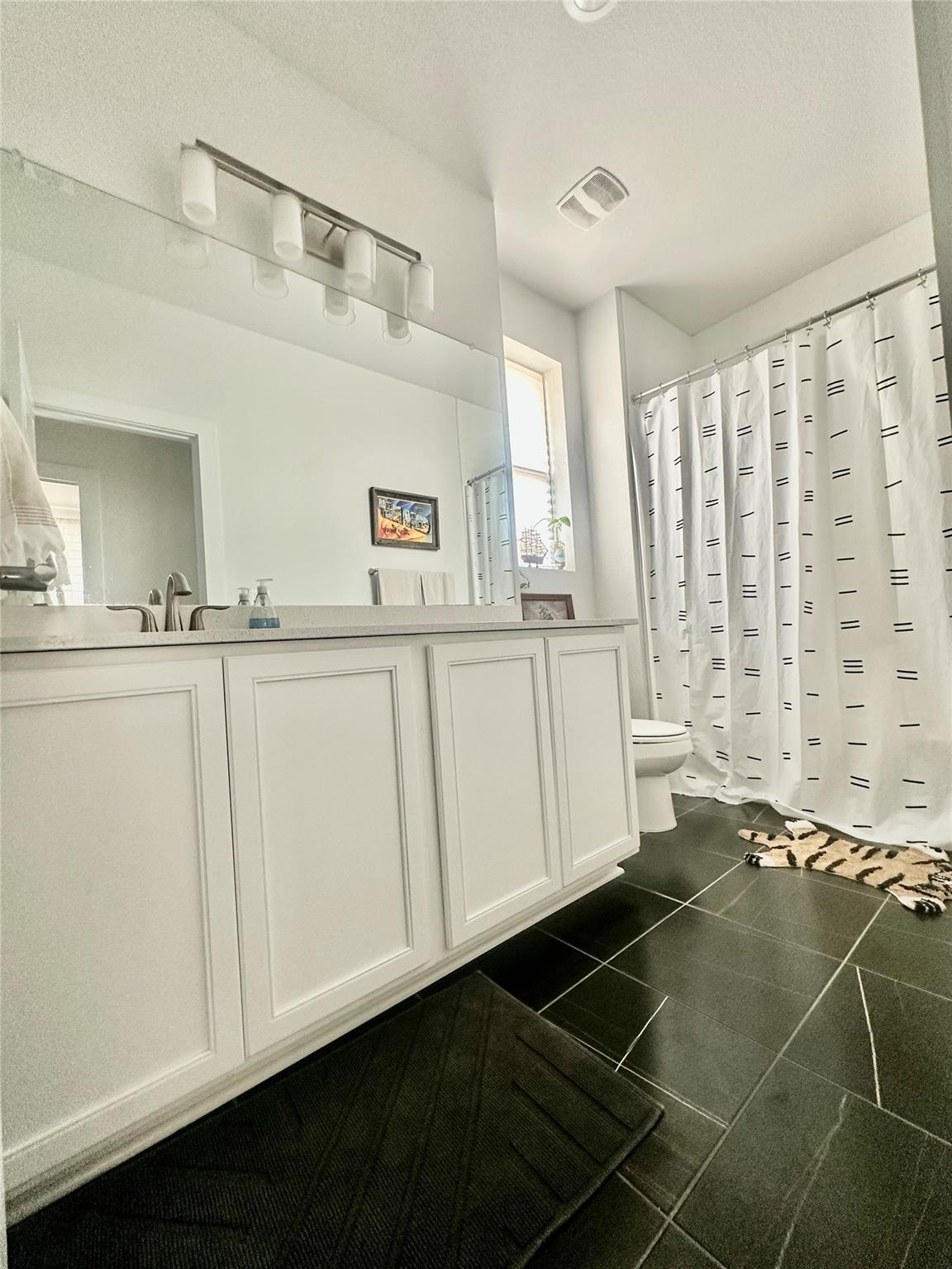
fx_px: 513
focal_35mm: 14
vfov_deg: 102.1
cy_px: 634
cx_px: 476
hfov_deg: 85.7
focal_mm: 2.22
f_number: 2.2
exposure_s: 1/99
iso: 160
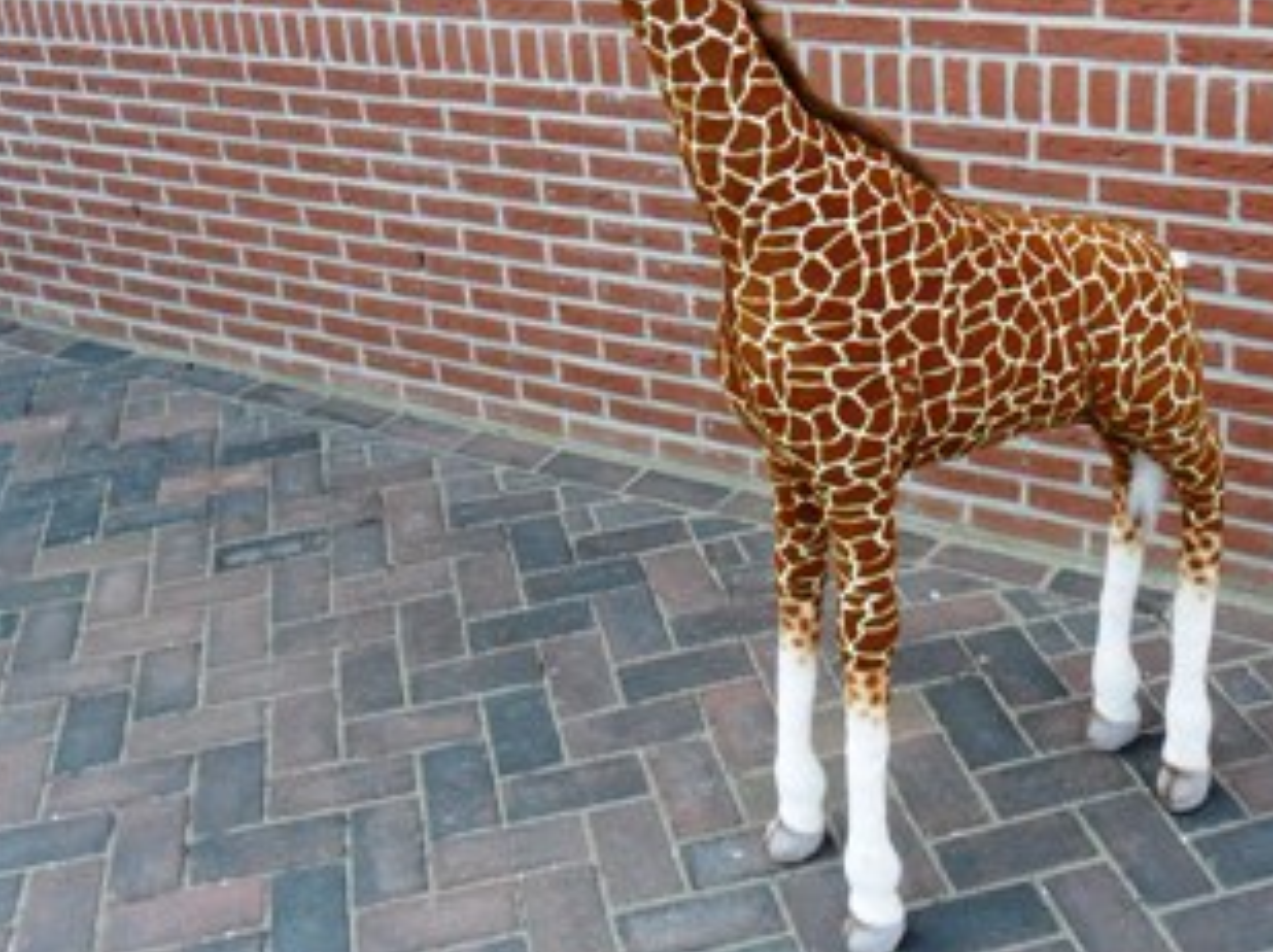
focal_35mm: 42
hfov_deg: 44.6
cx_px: 758
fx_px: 1543
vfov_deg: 33.8
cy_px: 276
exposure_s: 1/180
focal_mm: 4.9
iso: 100
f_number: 3.5
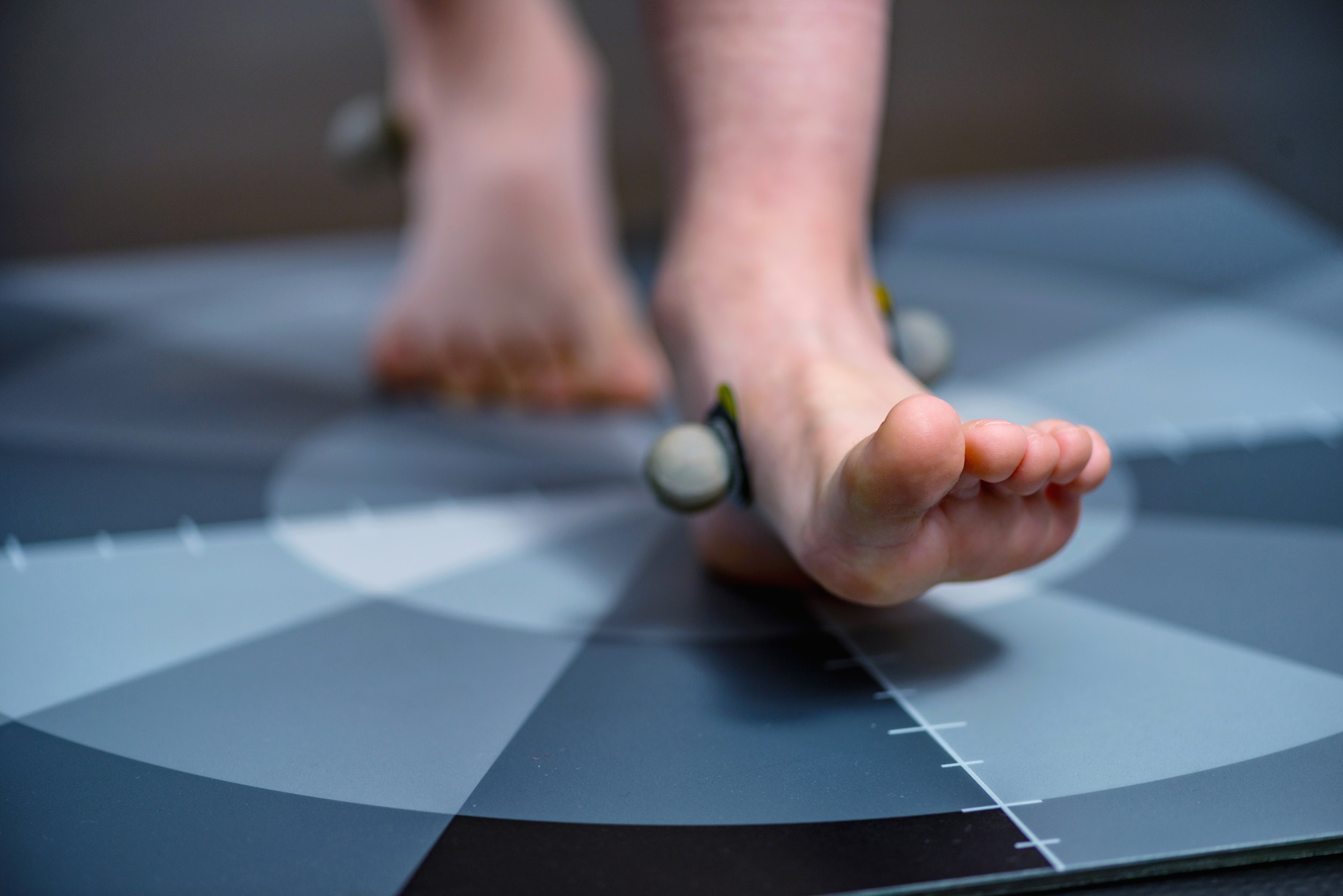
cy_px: 448
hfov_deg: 19.5
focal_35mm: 105
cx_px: 672
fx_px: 3918
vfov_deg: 13.1
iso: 200
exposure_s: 1/200
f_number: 3.2
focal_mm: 105
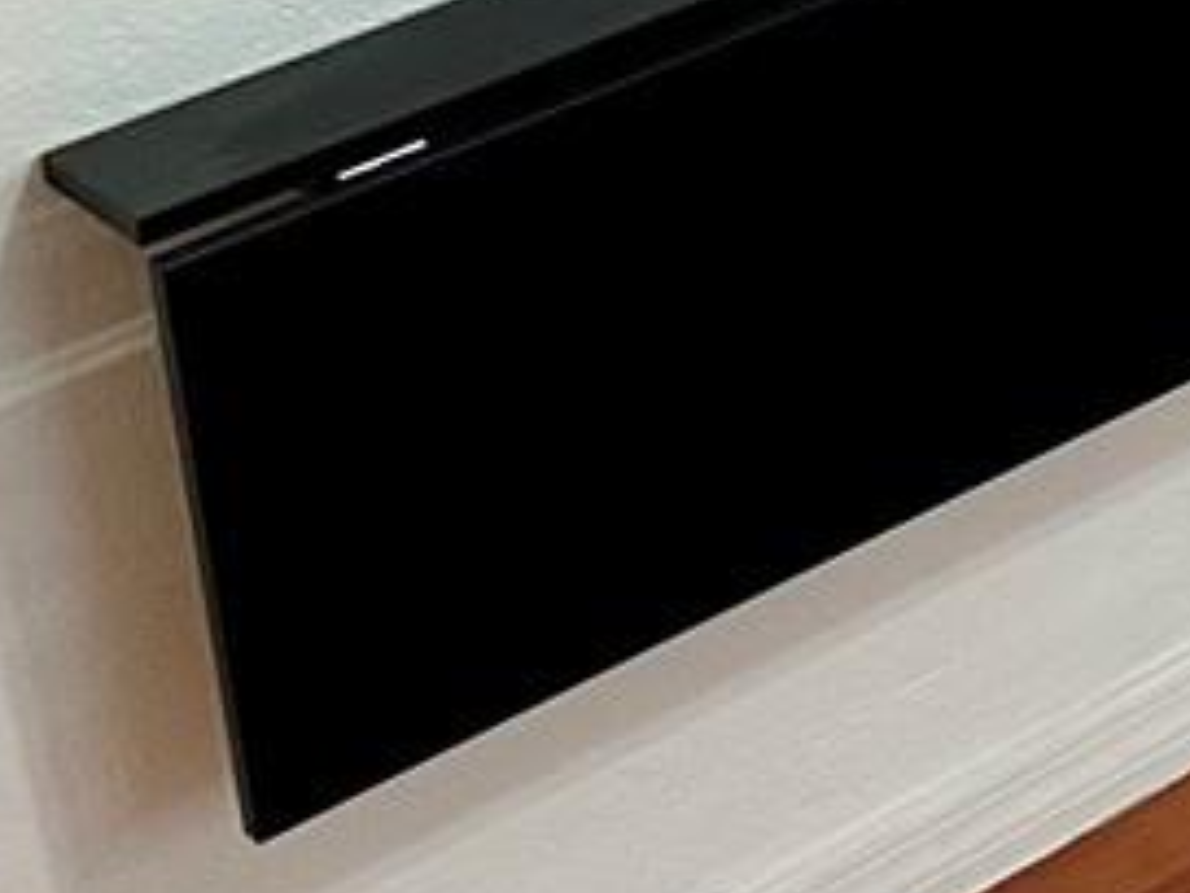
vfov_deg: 9.7
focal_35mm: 141
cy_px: -976
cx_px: 2831
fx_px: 4847
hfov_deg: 11.6
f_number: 1.78
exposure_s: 1/120
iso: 200
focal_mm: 6.86
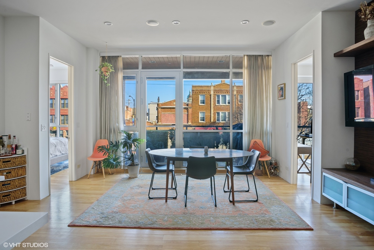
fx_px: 208
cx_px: 187
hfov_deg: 84.0
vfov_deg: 62.0
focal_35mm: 20
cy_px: 125
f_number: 8
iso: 500
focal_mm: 20
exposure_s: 1/8
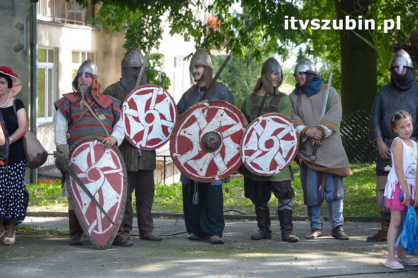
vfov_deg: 13.0
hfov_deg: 19.5
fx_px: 1218
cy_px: 139
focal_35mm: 105
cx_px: 209
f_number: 5.6
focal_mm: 70
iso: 640
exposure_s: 1/500
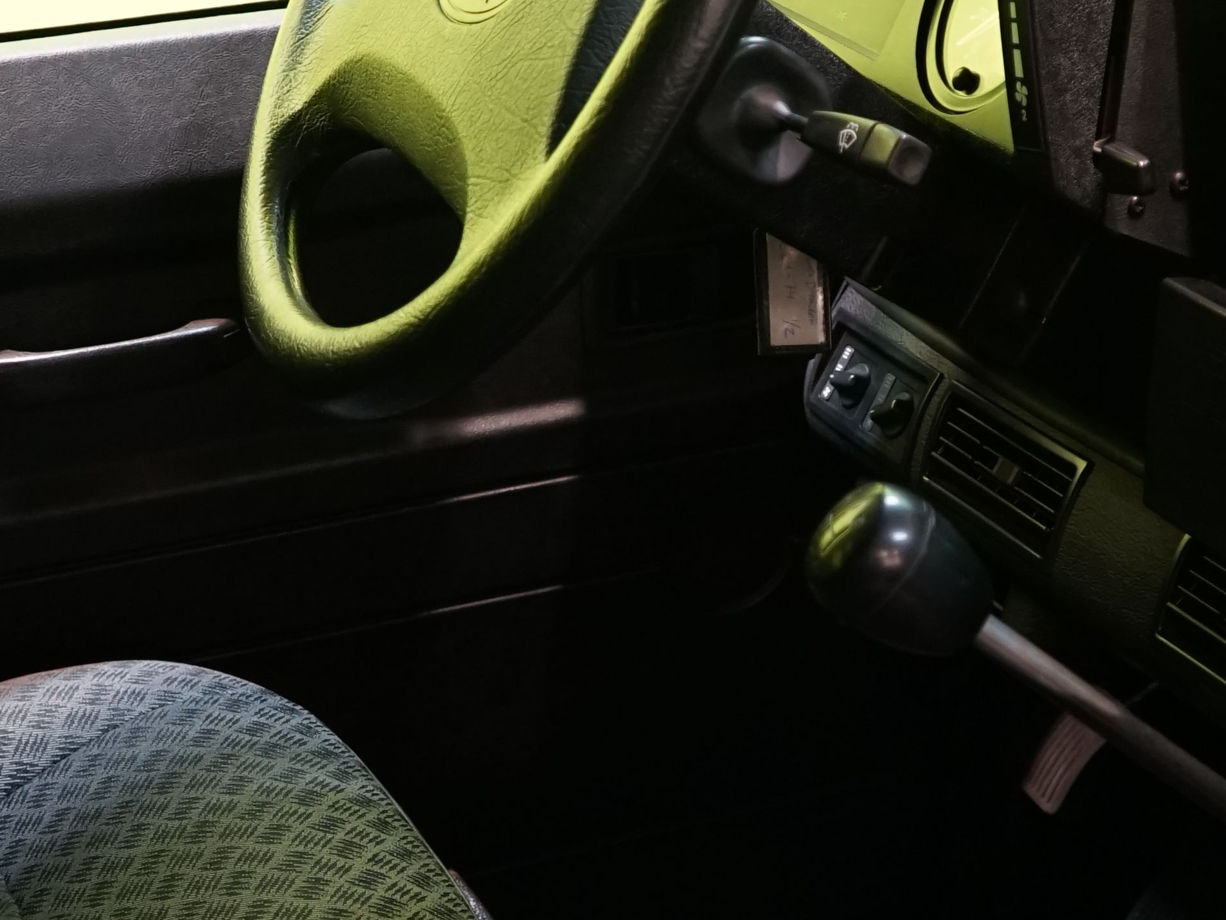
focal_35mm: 85
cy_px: 545
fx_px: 3010
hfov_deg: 22.9
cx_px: 861
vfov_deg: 17.4
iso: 1250
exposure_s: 1/30
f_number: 3.5
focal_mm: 28
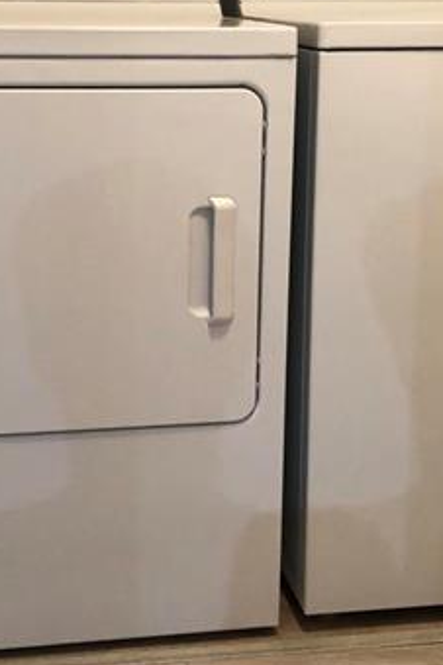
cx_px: 176
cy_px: 288
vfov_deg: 30.5
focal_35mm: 66
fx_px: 1218
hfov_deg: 20.6
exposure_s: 1/15
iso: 64
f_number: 1.8
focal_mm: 3.99
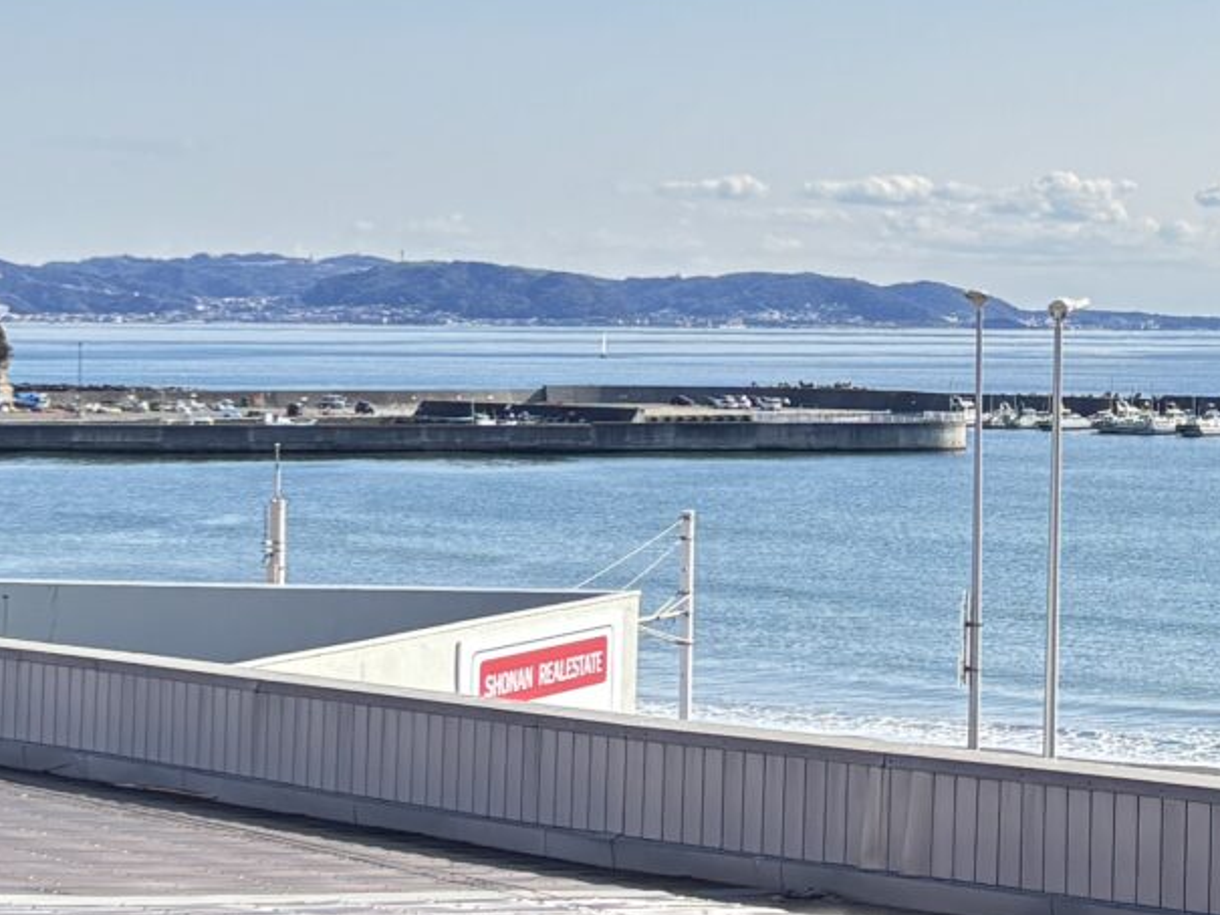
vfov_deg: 13.4
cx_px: 1337
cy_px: 232
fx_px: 3878
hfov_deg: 17.3
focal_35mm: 110
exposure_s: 1/1567
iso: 50
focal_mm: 5.96
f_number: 1.6
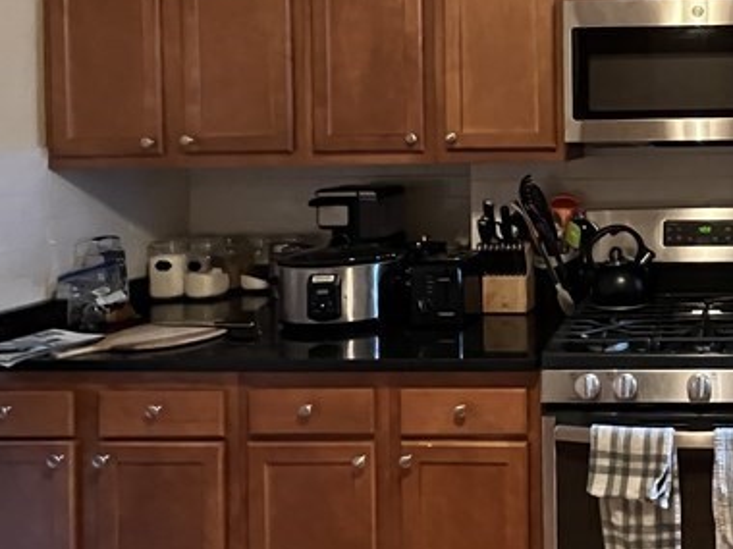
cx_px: 710
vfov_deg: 39.5
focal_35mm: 35
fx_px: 741
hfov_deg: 45.6
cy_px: 129
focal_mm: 1.57
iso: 1000
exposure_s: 1/60
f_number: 1.8
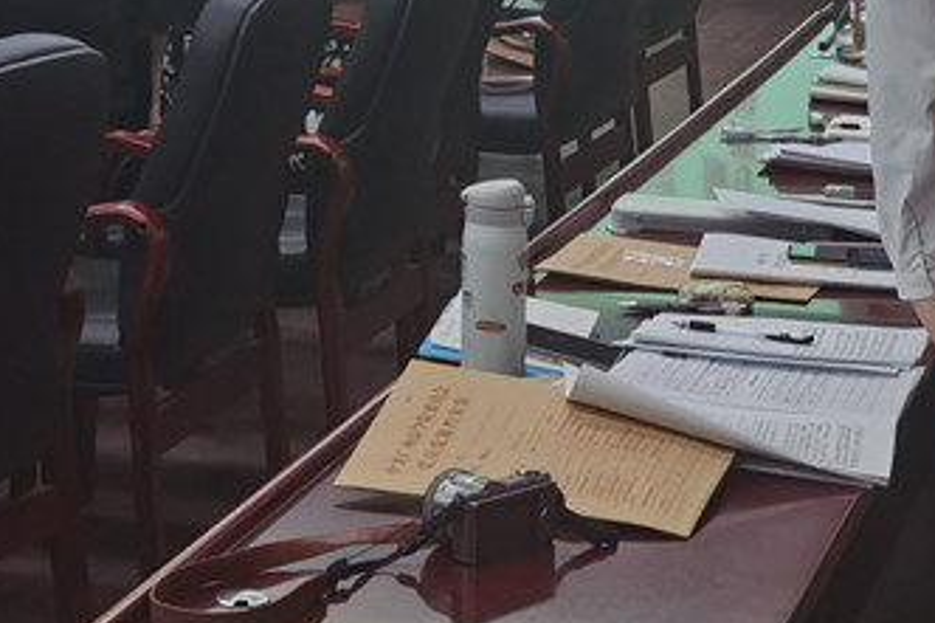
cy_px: -289
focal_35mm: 127
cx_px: 217
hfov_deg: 16.1
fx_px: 3297
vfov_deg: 10.4
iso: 50
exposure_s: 1/131
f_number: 1.6
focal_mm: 5.56
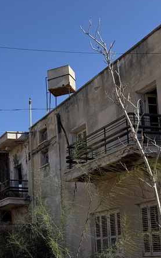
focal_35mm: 57
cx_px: -85
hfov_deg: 19.6
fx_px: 400
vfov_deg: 35.0
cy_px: 191
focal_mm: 6.76
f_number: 1.78
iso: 80
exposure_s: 1/5319
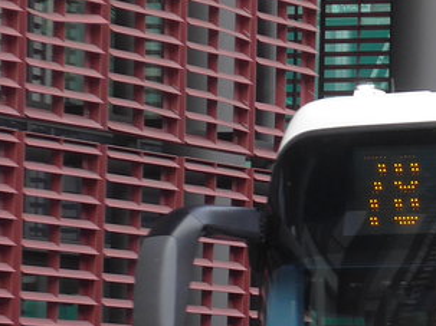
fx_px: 4293
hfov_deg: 5.7
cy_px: 411
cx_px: 675
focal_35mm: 341
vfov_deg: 4.3
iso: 160
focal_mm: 17
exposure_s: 1/160
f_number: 4.5
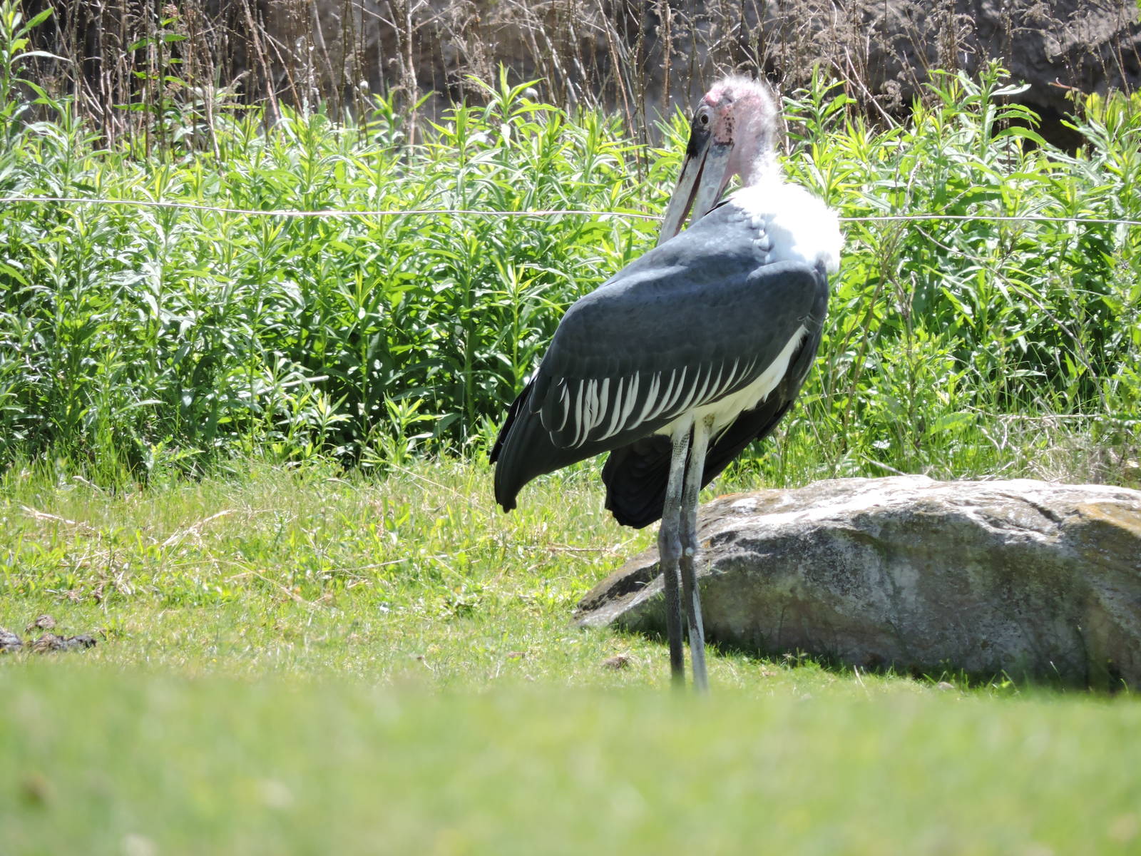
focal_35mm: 800
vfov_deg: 1.9
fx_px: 26369
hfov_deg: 2.5
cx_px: 570
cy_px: 428
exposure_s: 1/400
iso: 220
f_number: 5.2
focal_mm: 142.7
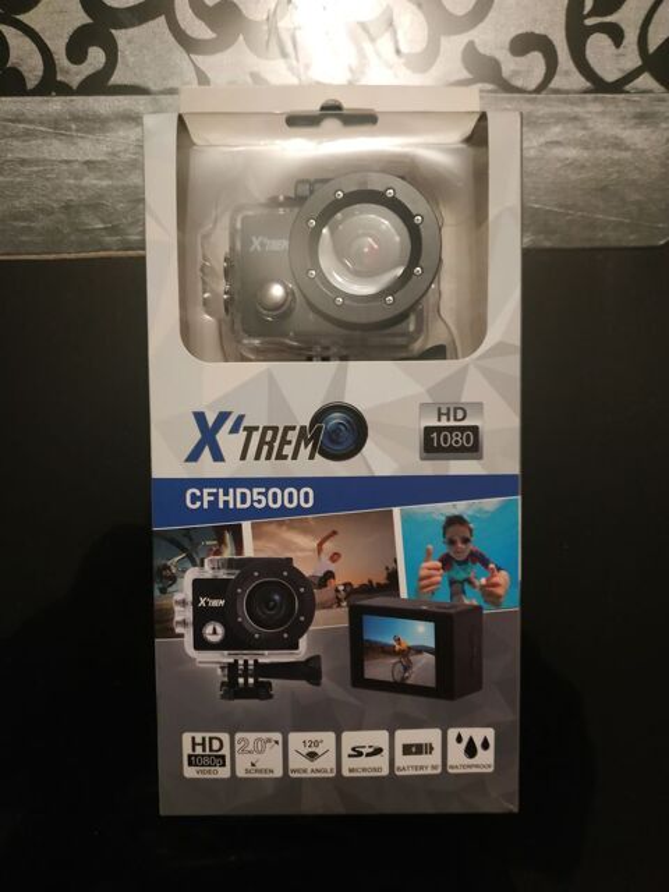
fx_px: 618
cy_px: 446
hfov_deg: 56.8
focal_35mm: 24
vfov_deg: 71.6
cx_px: 334
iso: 500
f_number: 1.9
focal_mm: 3.94
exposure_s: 1/20
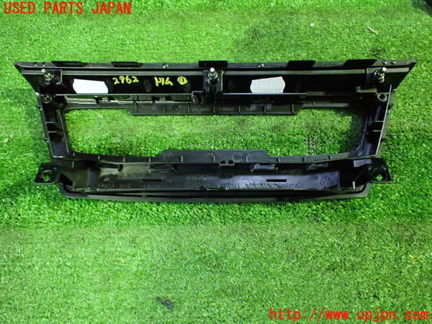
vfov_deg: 46.8
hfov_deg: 60.0
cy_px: 162
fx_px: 374
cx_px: 216
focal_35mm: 30
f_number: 2.3
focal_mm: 5.4
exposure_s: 1/30
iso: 1000
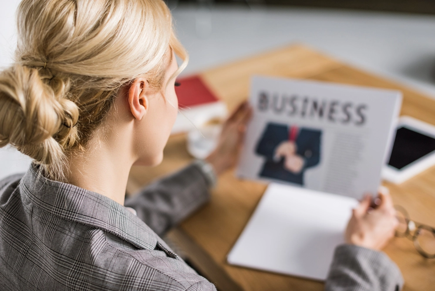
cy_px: 146
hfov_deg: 39.6
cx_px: 218
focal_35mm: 50
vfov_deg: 27.0
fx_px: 604
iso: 320
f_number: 2.5
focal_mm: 50
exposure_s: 1/400
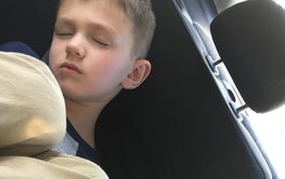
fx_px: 435
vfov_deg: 20.9
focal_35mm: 56
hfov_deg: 36.2
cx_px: 151
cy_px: 238
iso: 32
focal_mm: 4.15
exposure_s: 1/40
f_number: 2.2
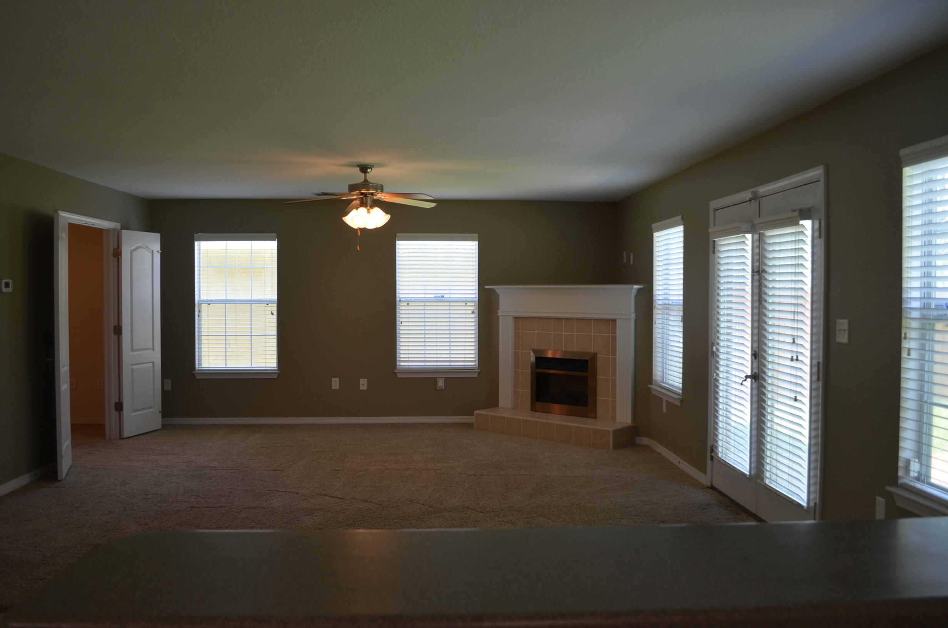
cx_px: 474
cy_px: 314
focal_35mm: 30
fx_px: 788
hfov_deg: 62.0
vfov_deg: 43.4
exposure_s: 1/100
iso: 400
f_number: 5
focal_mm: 20
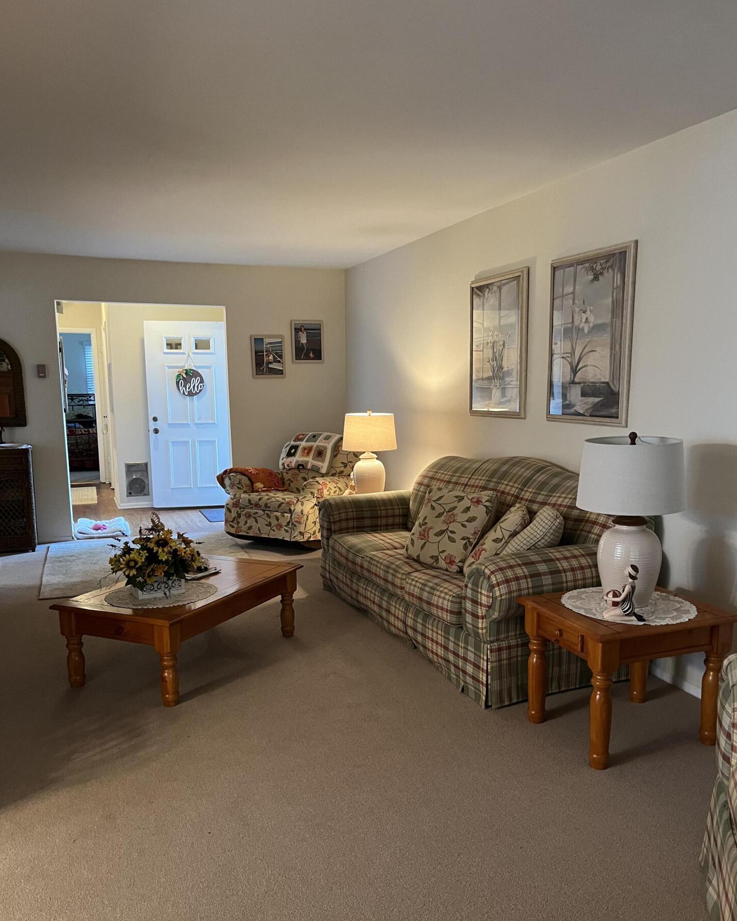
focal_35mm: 28
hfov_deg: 51.5
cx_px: 366
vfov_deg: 62.1
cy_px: 506
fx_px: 764
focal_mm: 5.1
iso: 400
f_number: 1.6
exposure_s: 1/40
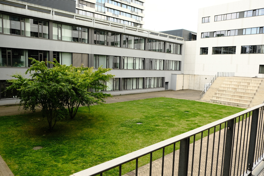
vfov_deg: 47.9
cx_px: 132
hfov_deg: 67.4
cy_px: 88
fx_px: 198
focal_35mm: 27
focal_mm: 18
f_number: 4.5
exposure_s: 1/340
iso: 640
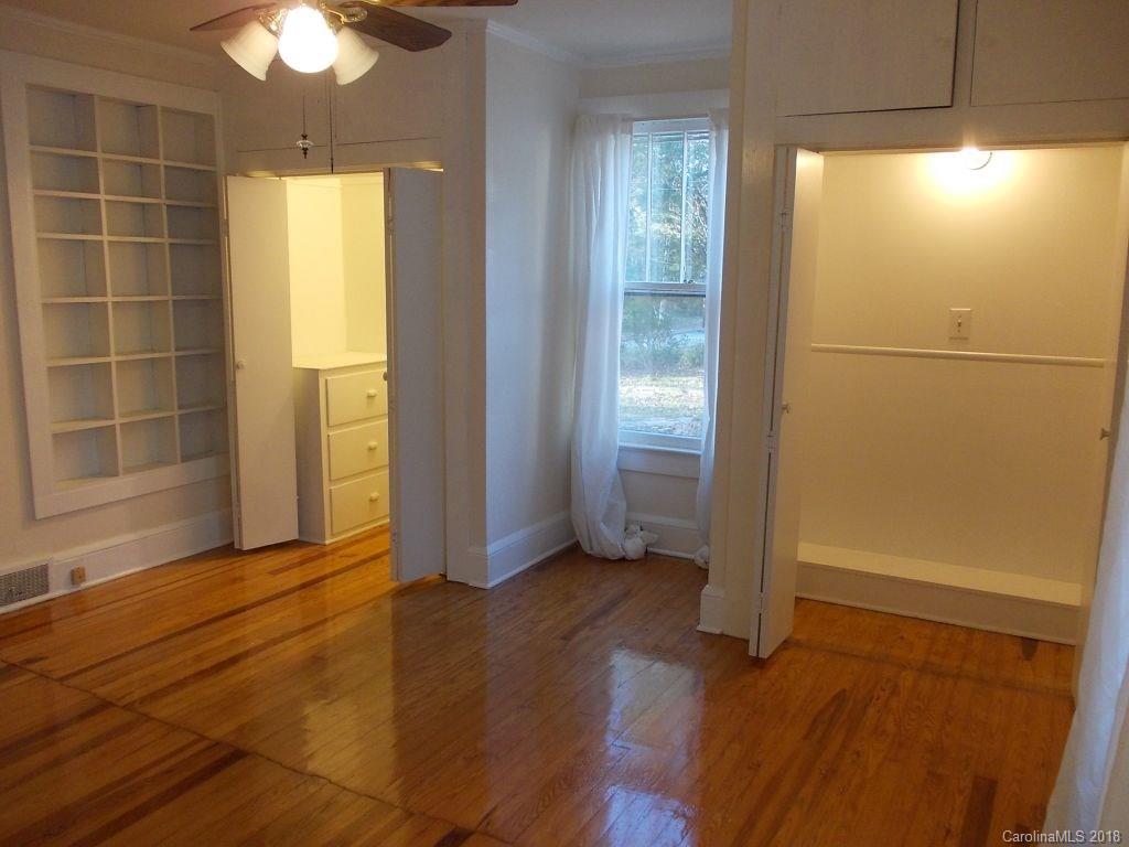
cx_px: 564
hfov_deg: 63.4
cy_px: 424
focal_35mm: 28
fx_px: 913
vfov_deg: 49.7
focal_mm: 4
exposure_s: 1/25
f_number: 2.7
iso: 125
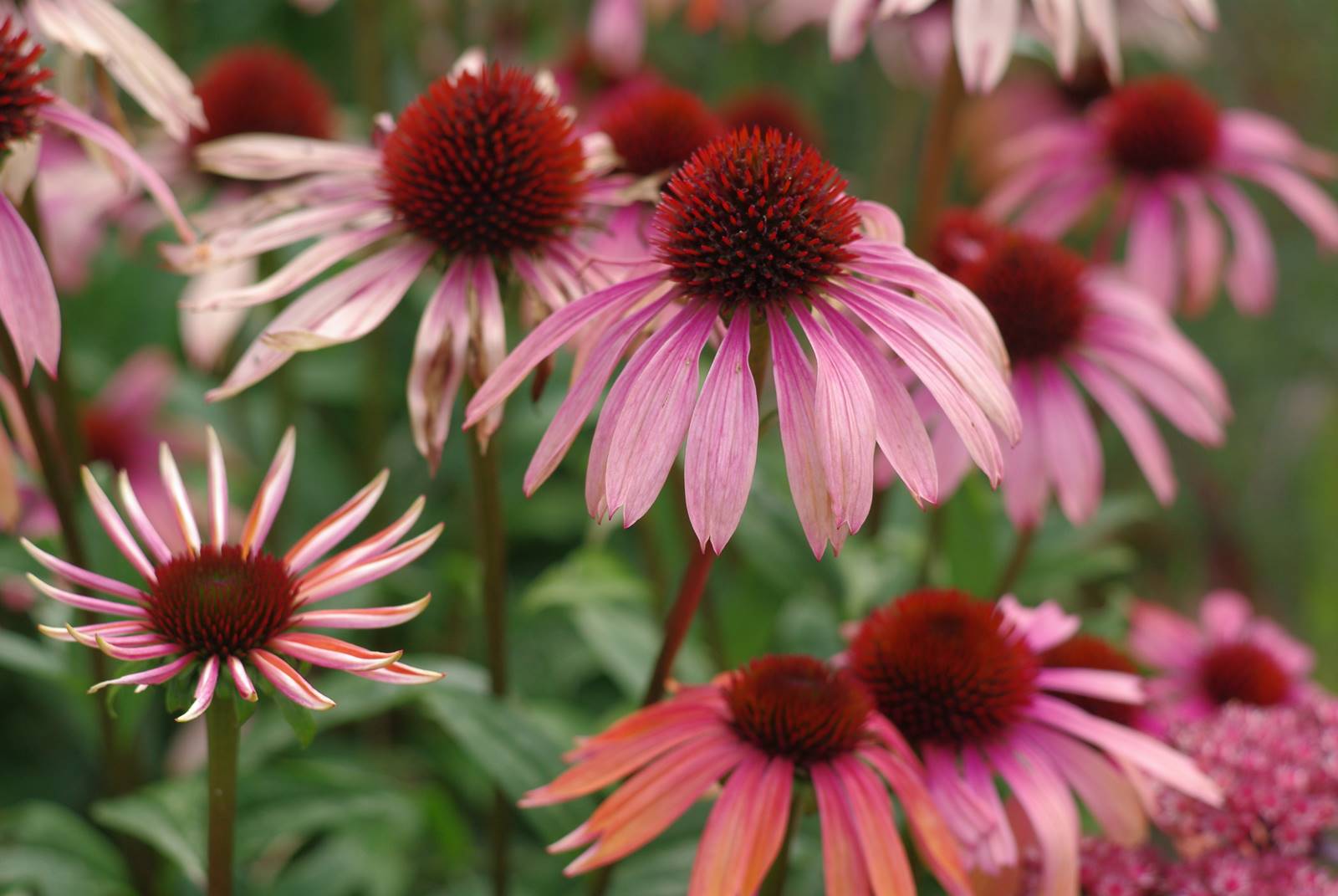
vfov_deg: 13.1
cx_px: 669
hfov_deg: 19.4
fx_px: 3907
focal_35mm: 105
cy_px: 448
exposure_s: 1/250
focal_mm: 70
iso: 200
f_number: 5
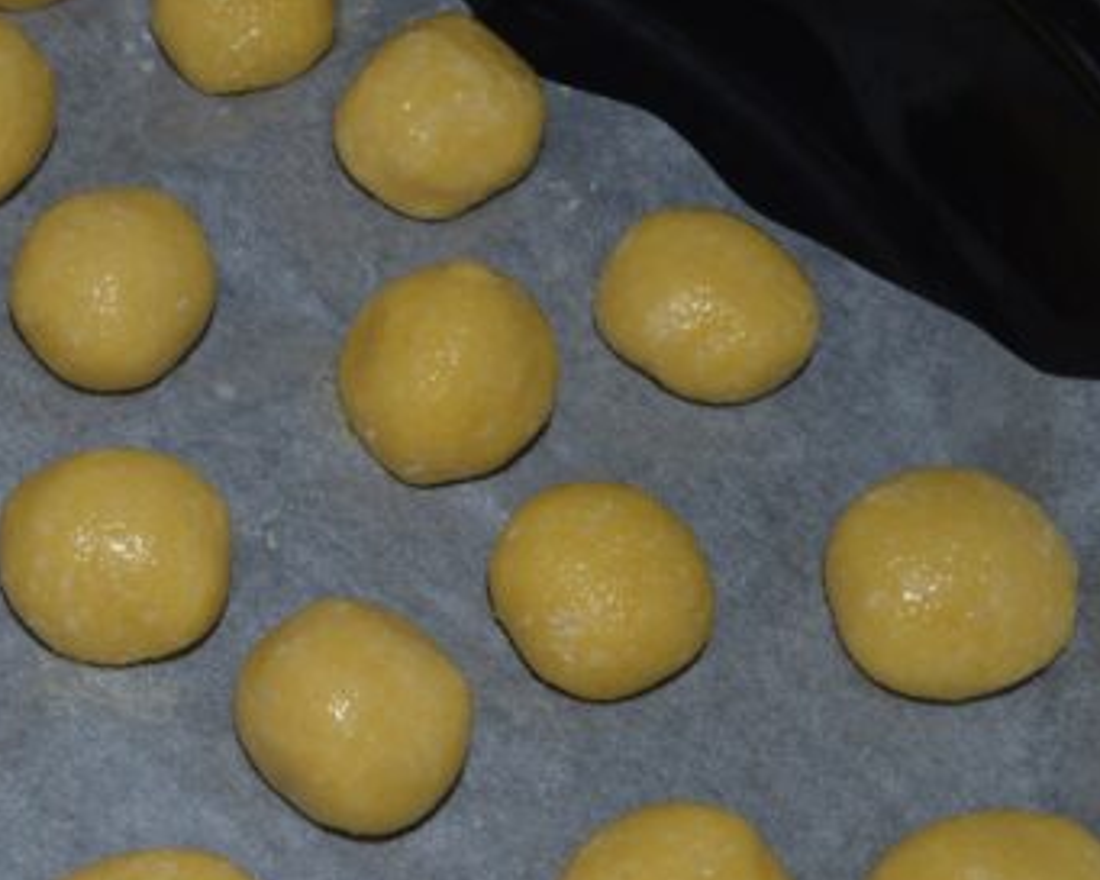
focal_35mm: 75
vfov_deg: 20.3
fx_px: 2442
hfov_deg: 24.3
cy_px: 666
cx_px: 16
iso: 100
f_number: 8
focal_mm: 26
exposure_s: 1/60
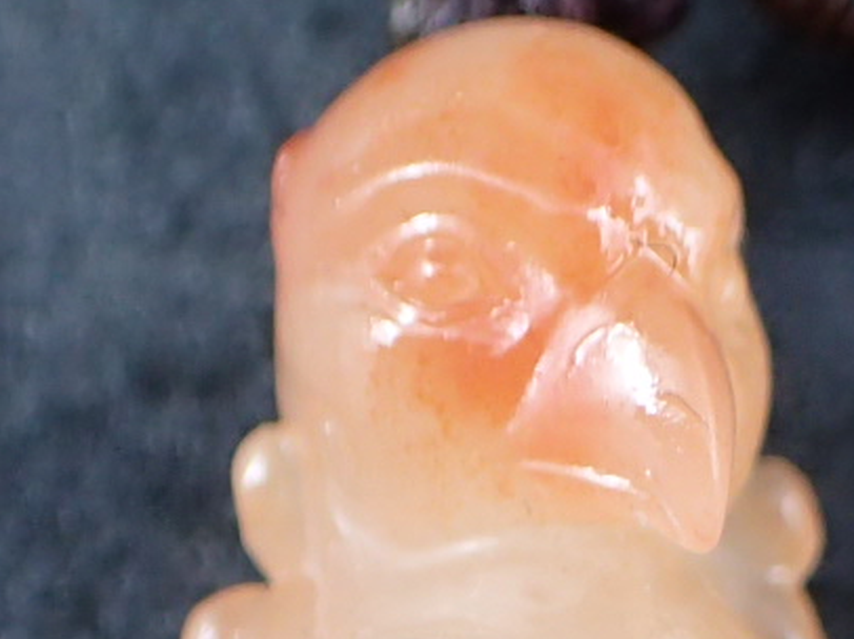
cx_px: 566
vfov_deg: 9.8
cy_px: 1219
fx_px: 3501
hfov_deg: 13.9
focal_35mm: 142
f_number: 2.3
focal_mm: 5.5
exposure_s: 1/125
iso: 200
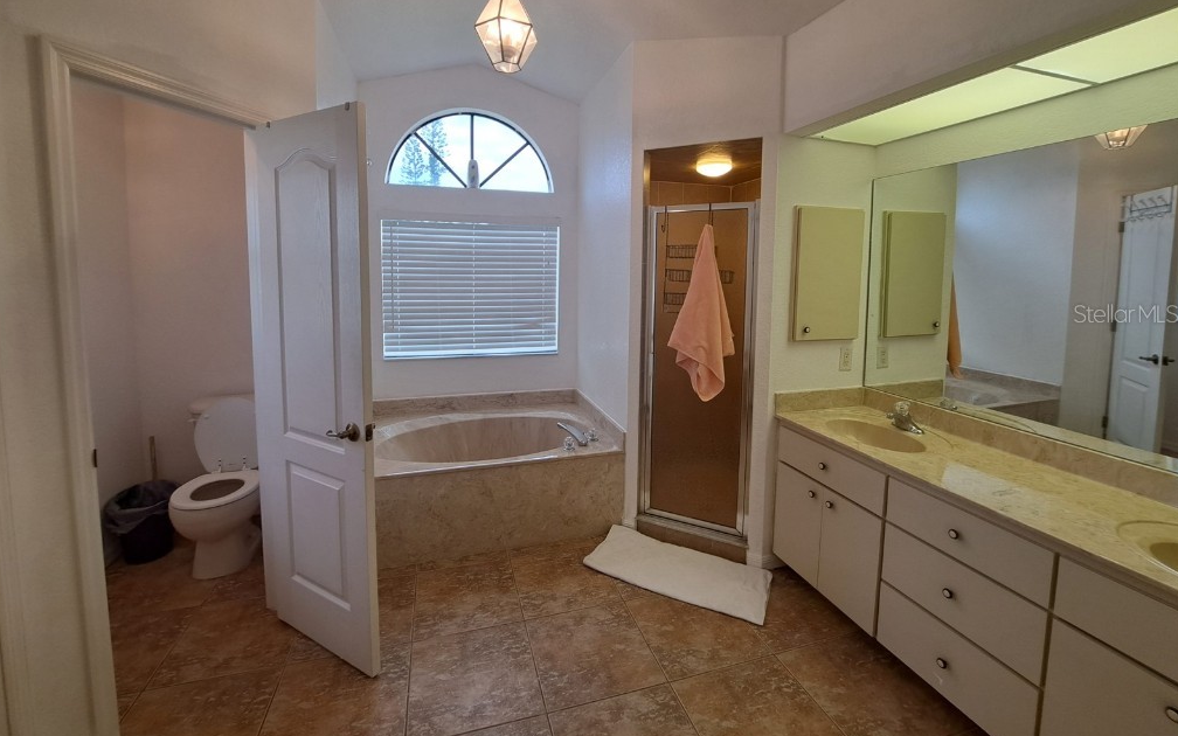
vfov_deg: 78.1
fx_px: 449
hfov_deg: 105.3
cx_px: 585
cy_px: 313
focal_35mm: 14
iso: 64
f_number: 2.2
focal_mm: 1.74
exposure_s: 1/40
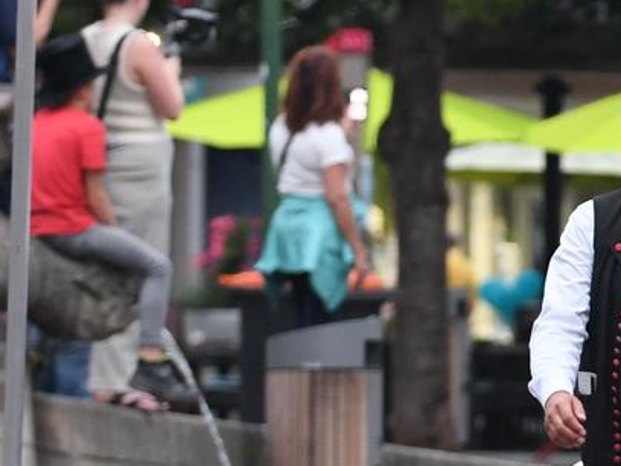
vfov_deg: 2.2
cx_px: 1050
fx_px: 12163
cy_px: 166
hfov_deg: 2.9
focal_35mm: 678
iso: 1000
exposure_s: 1/200
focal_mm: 100
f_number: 2.2
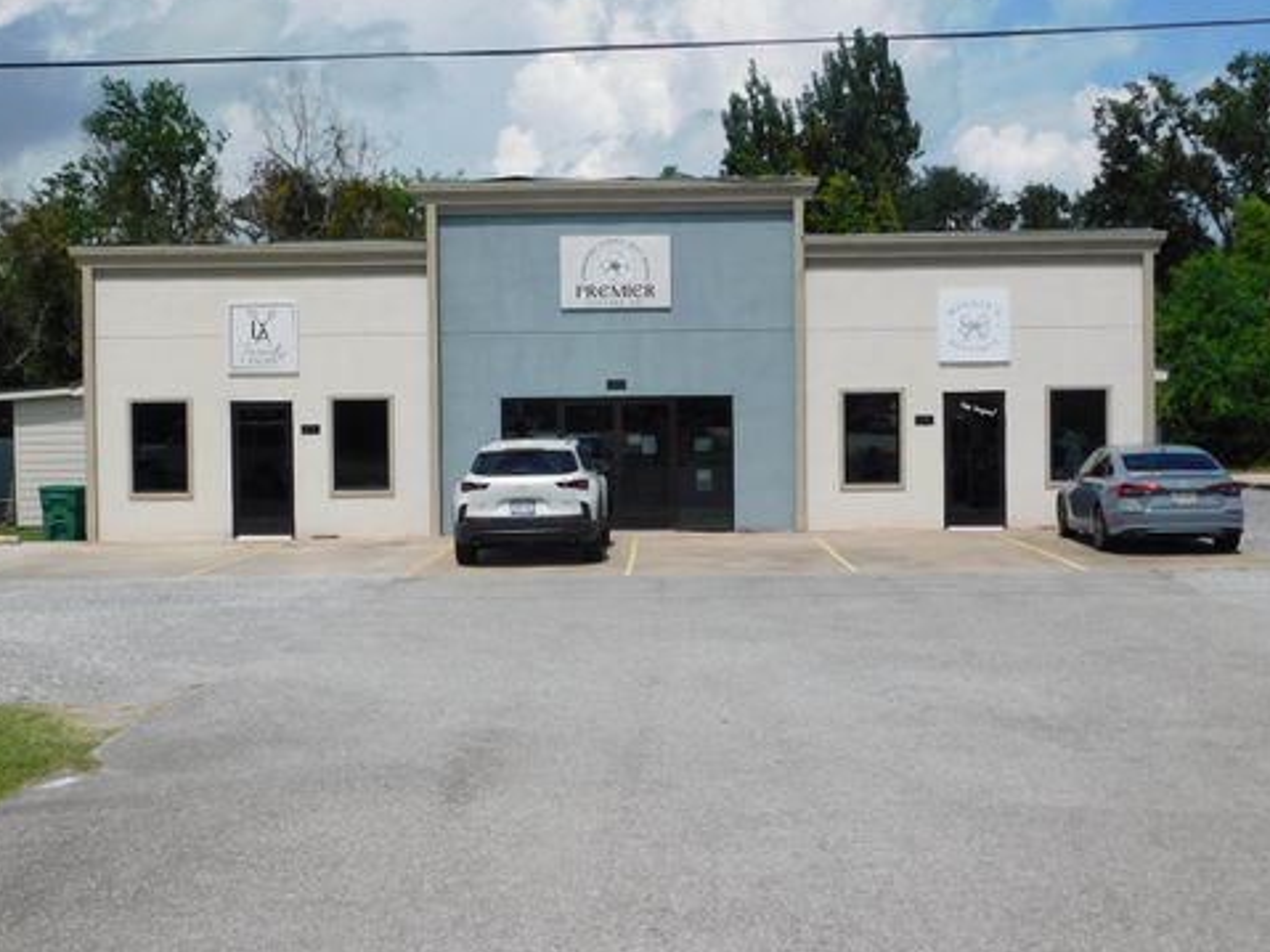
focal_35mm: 47
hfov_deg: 40.4
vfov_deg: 30.9
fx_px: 1724
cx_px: 644
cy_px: 479
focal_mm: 8
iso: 125
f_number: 7.4
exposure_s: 1/640
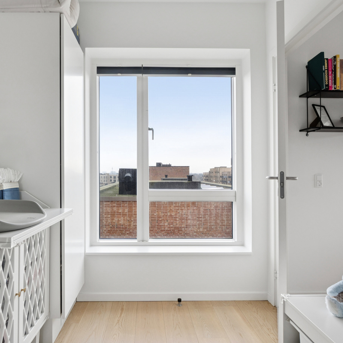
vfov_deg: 62.9
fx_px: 280
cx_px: 162
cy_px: 169
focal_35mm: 25
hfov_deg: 62.9
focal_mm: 12
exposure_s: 1/60
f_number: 8
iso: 500
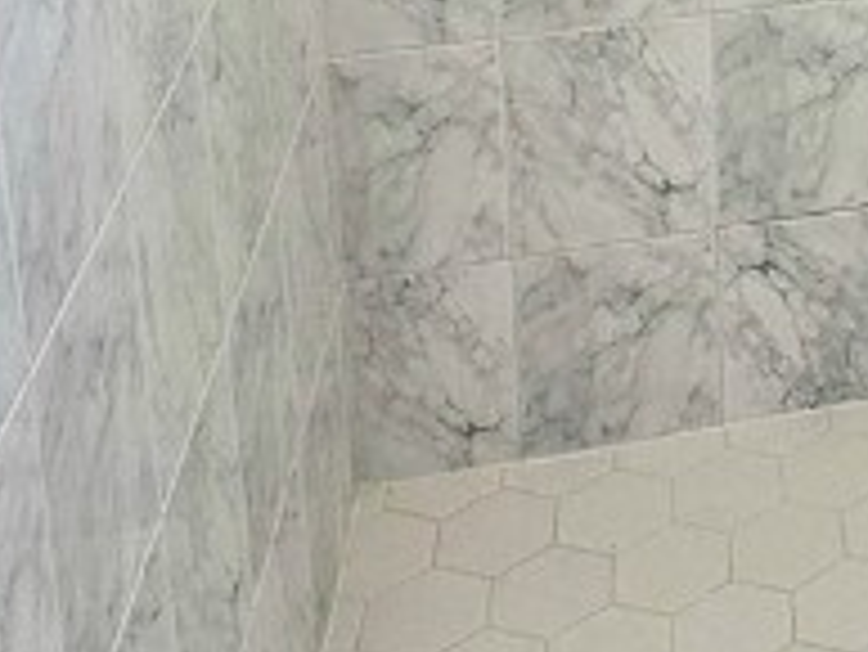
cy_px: -459
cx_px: 1372
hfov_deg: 22.2
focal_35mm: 69
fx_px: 1731
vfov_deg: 17.8
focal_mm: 2.2
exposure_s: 1/60.2
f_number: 2.2
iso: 64
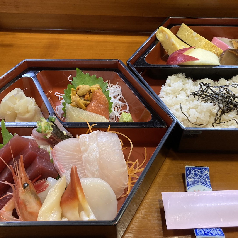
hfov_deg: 48.4
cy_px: 116
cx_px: 129
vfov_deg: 48.4
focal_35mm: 34
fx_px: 264
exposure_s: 1/50
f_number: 1.8
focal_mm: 3.99
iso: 160
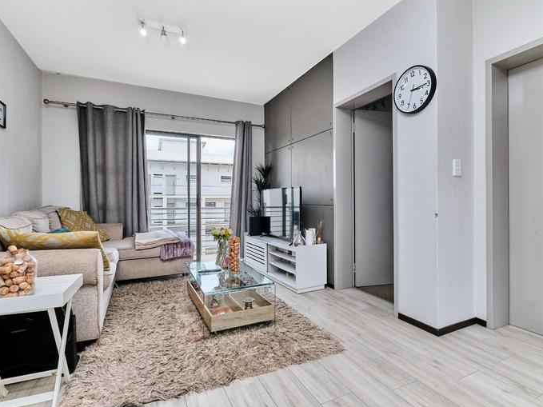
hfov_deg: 91.0
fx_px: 267
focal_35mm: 17
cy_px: 206
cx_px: 279
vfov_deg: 74.7
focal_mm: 10
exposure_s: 1/200
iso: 800
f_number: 8
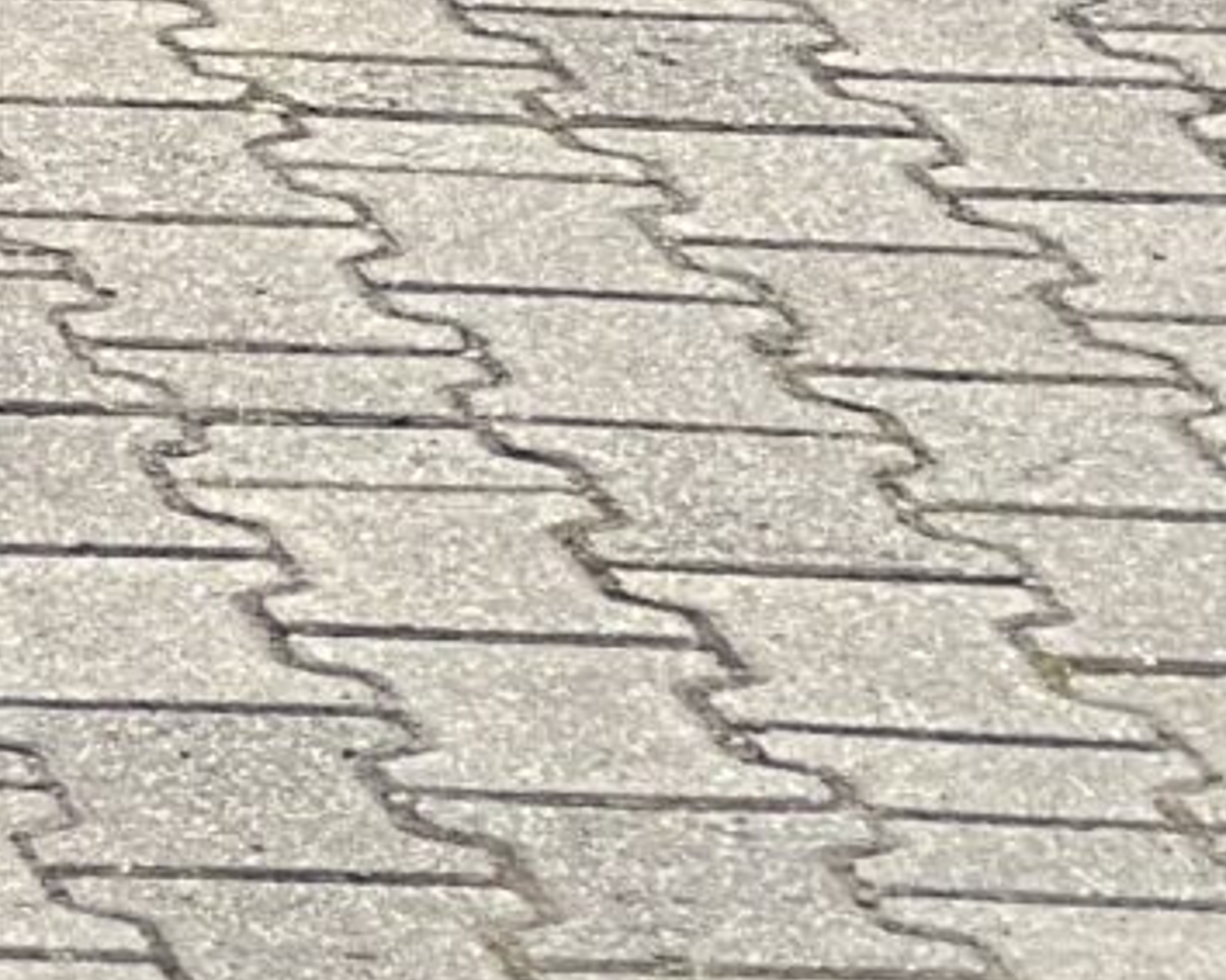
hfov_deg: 5.4
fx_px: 12297
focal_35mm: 339
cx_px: -2449
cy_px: -2244
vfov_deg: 4.3
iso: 80
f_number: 1.78
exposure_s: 1/6211
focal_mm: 6.86
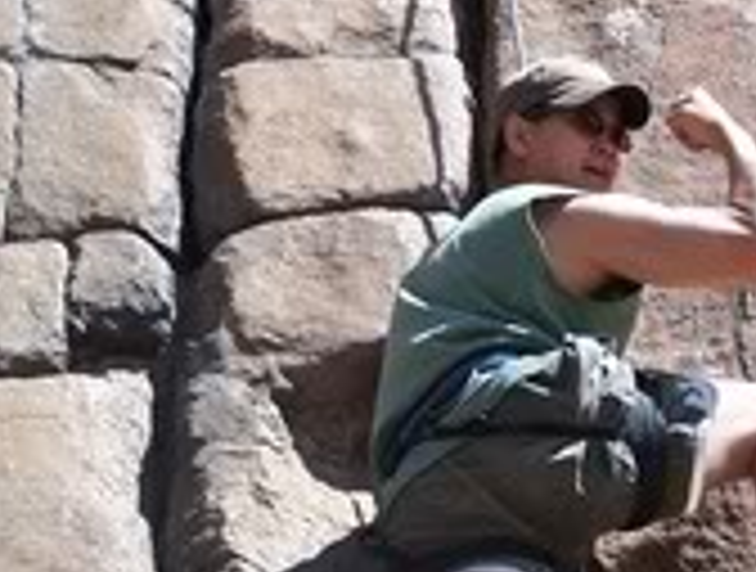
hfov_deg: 8.5
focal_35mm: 231
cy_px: 236
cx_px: 513
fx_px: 5059
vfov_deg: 6.5
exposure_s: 1/500
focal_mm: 15.6
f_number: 3.2
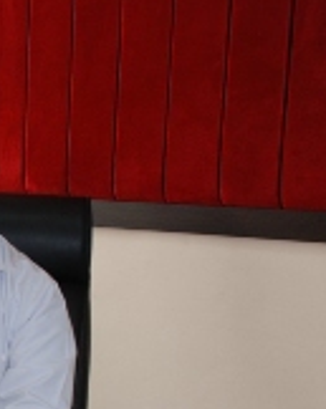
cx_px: -136
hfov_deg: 16.5
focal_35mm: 86
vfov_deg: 21.9
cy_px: 343
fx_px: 1040
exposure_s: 1/60
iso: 200
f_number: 3.8
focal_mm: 22
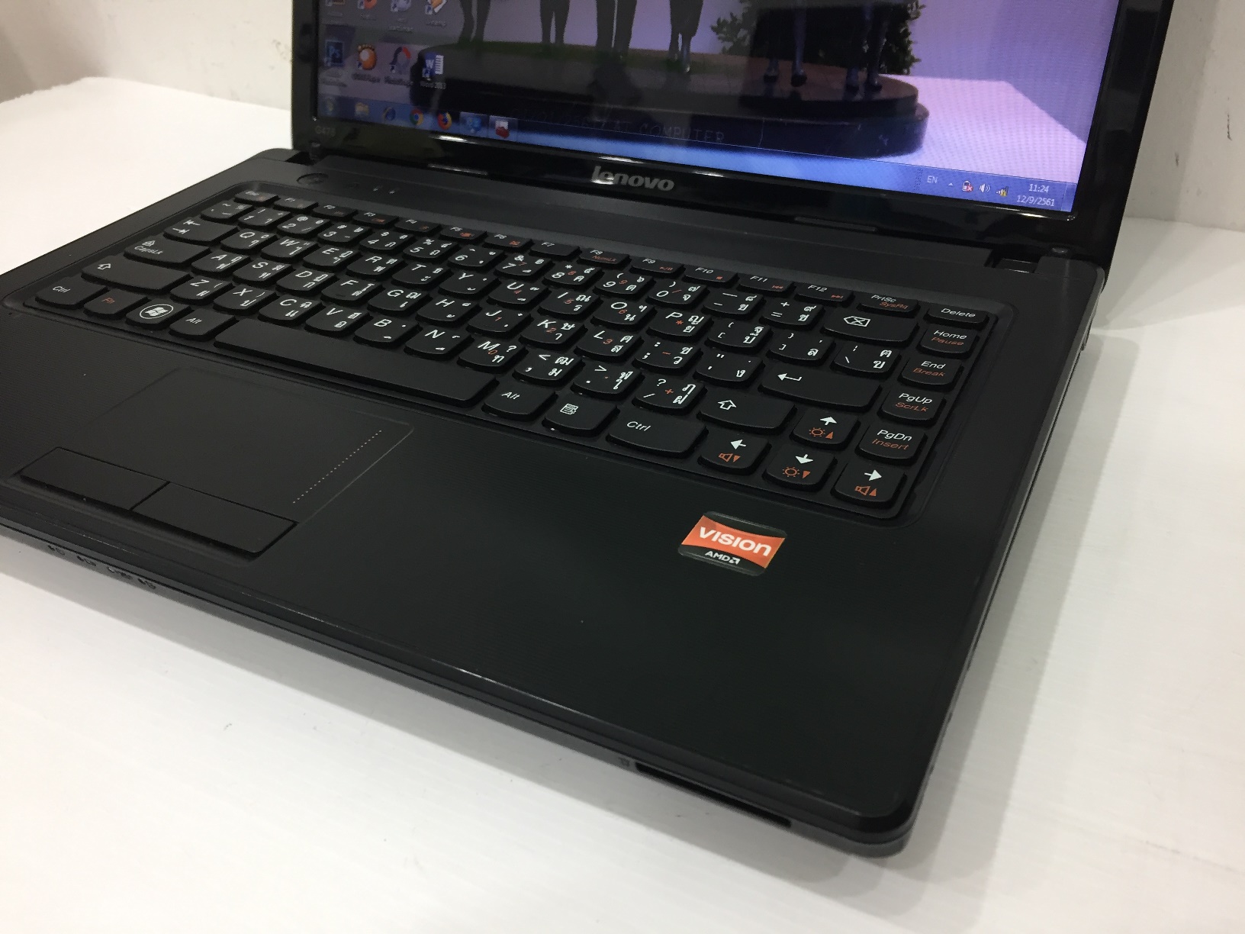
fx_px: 1043
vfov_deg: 48.2
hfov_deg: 61.7
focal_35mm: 29
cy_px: 467
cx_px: 622
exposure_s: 1/33
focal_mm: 4.15
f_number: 2.2
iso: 100
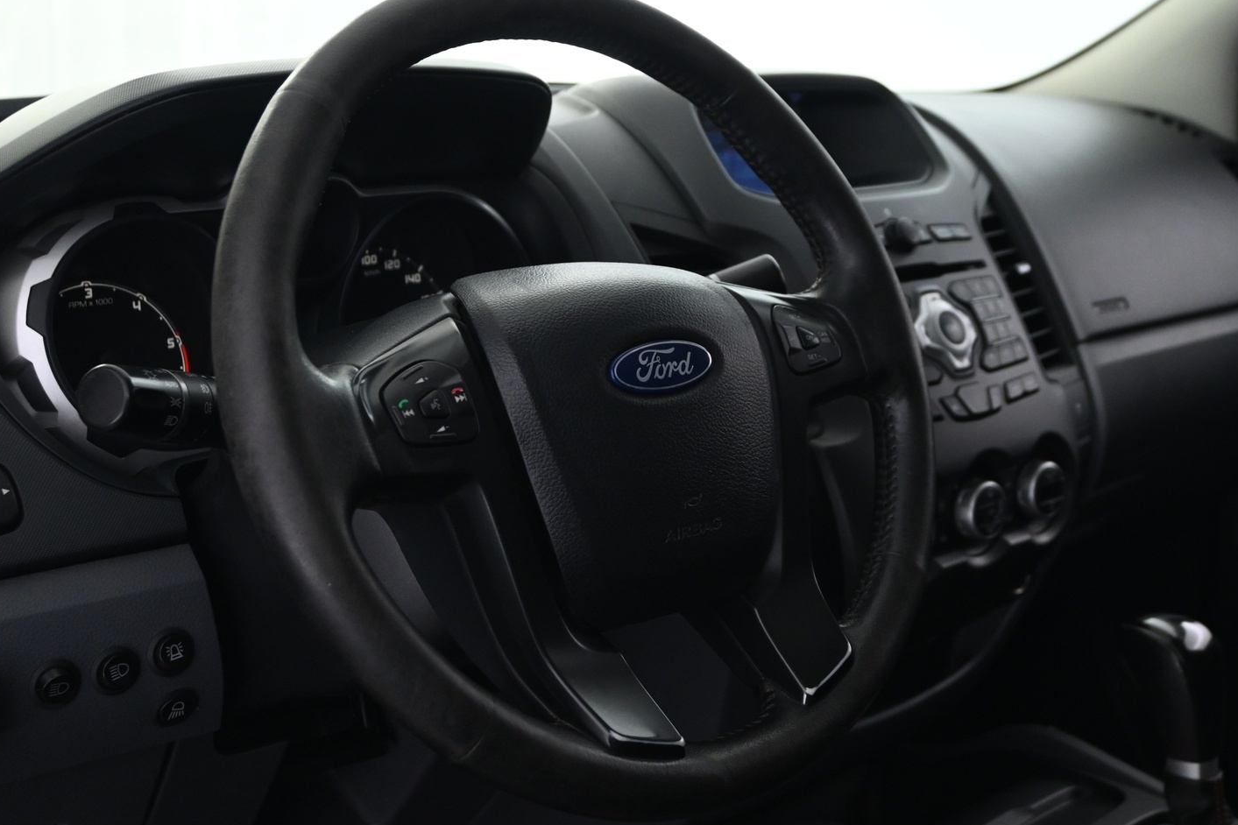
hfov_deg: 41.6
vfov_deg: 28.5
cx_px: 670
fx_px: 1626
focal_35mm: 47
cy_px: 386
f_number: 4.5
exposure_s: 1/13
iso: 1600
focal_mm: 27.5
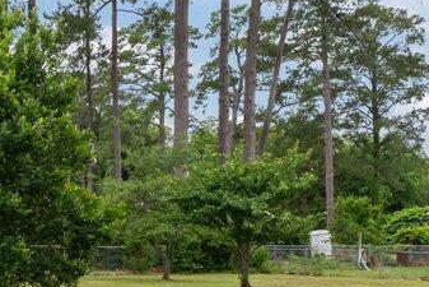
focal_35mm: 85
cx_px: -60
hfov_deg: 22.4
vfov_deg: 16.0
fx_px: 1013
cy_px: 212
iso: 400
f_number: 10
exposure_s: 1/100
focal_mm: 14
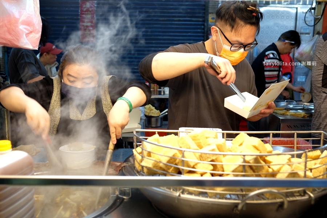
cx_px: 164
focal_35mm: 35
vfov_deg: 37.9
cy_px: 109
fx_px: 318
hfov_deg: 54.4
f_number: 3.2
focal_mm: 23
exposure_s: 1/70
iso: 1000
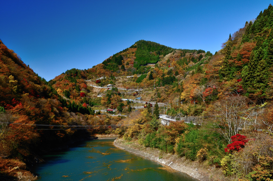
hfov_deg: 57.3
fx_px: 250
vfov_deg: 39.9
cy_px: 90
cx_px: 136
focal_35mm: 33
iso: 200
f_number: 10
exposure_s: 1/80
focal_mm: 22
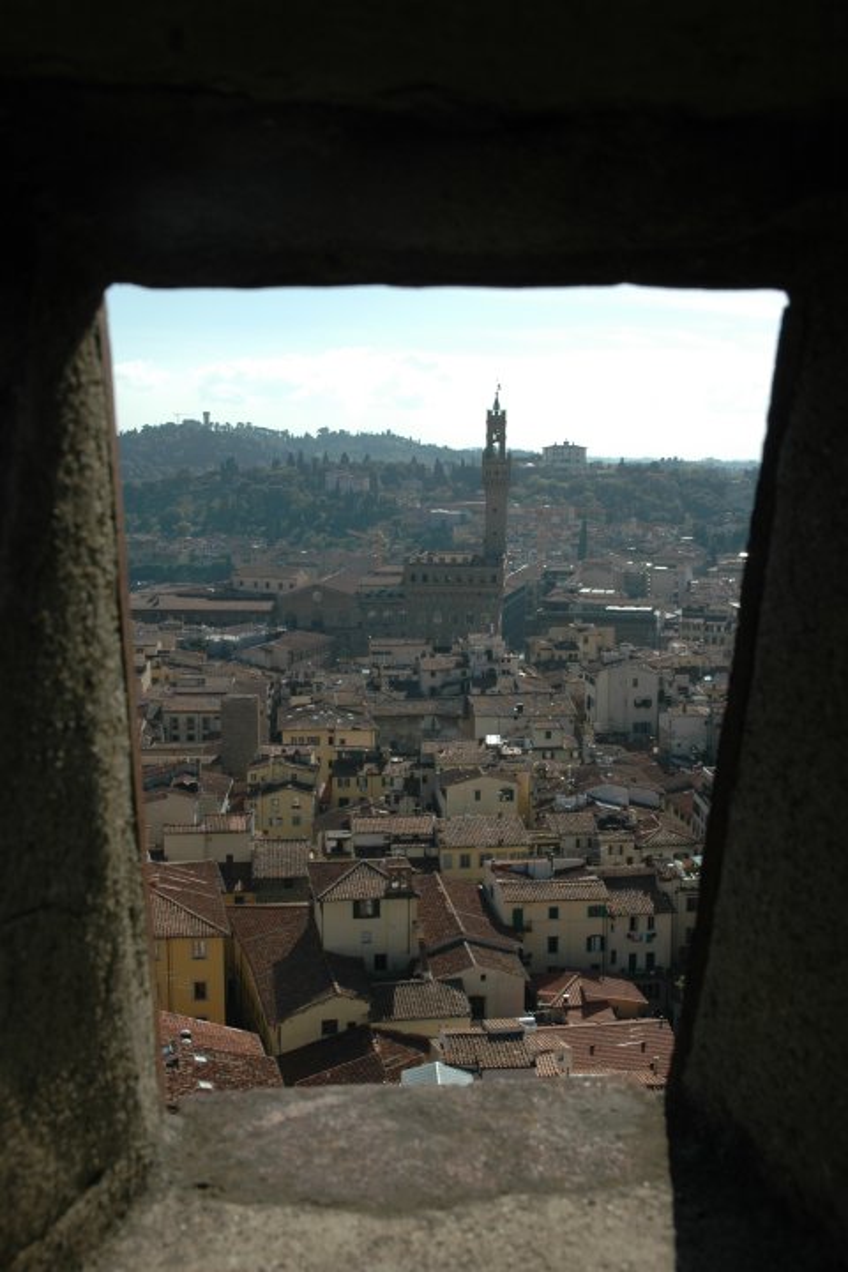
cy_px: 636
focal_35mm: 38
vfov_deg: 51.3
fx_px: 1325
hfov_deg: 35.5
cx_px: 424
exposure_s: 1/400
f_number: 10
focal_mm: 25
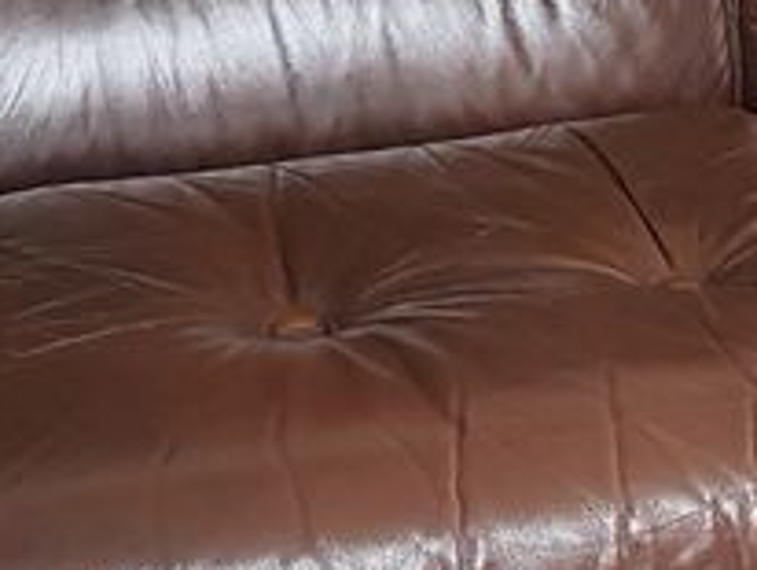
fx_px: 2759
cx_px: 977
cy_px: 291
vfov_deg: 11.8
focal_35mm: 126
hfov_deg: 14.9
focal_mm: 4.2
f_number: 1.7
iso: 200
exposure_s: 1/14
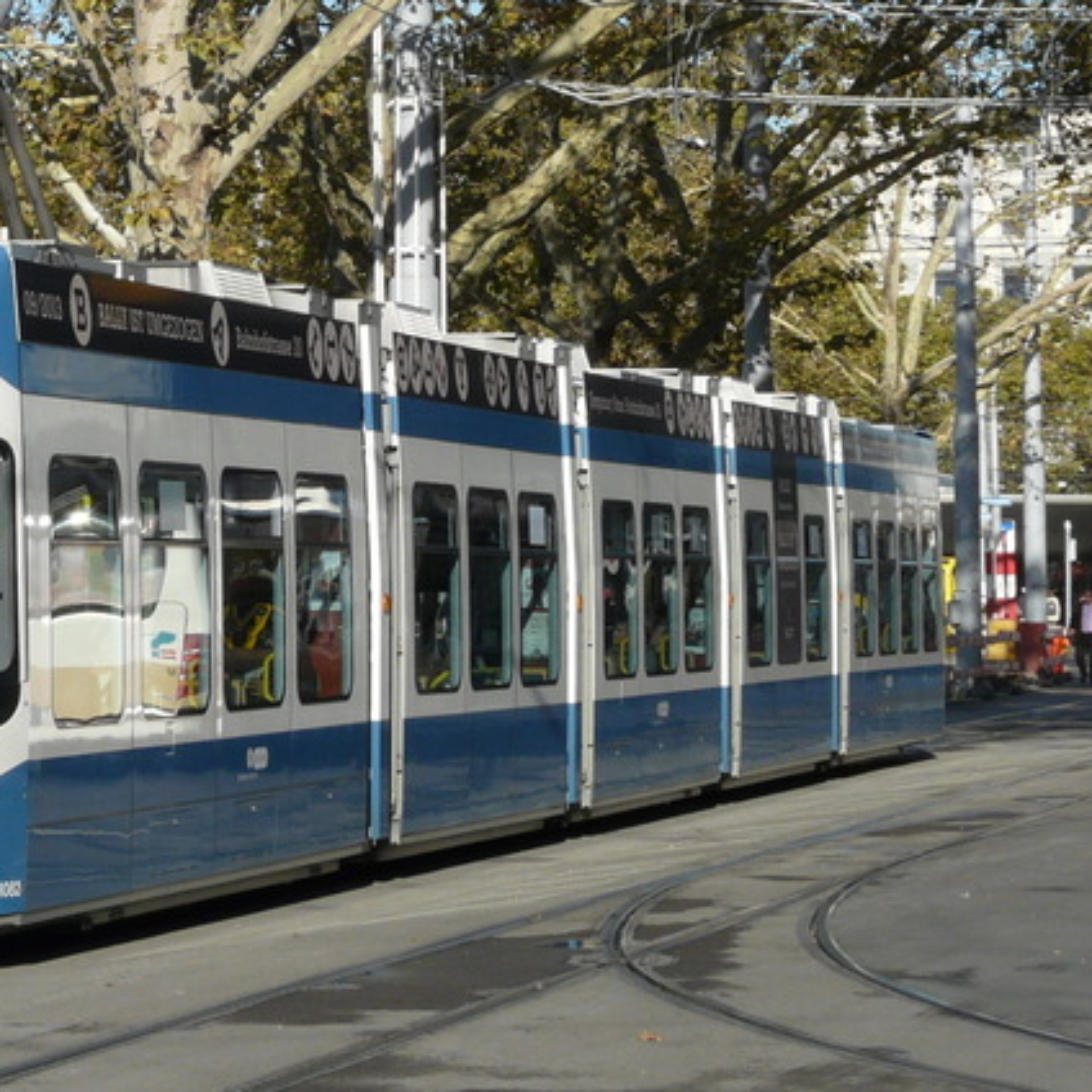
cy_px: 371
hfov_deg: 11.4
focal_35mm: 152
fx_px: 5425
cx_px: -46
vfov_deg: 11.5
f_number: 5.6
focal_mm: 12
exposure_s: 1/400
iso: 100
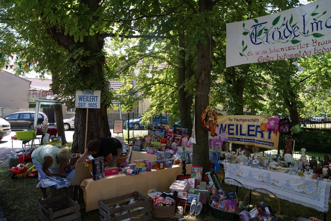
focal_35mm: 27
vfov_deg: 48.0
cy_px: 110
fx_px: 248
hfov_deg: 67.3
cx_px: 166
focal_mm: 18
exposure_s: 1/60
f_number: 6.3
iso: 100
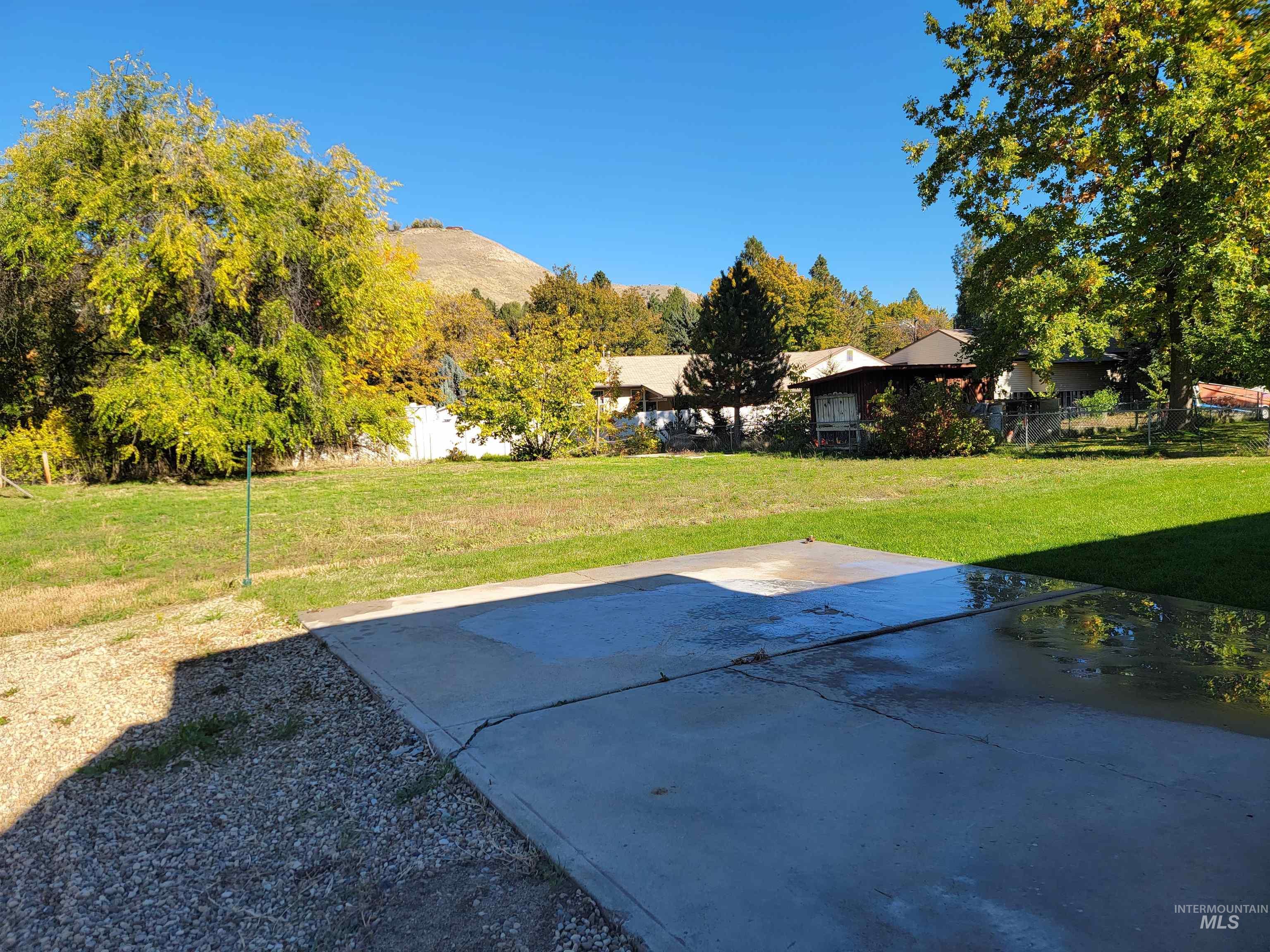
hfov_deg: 71.6
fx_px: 881
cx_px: 635
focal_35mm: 24
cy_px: 476
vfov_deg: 56.8
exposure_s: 1/547
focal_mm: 6.7
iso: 16
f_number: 1.8
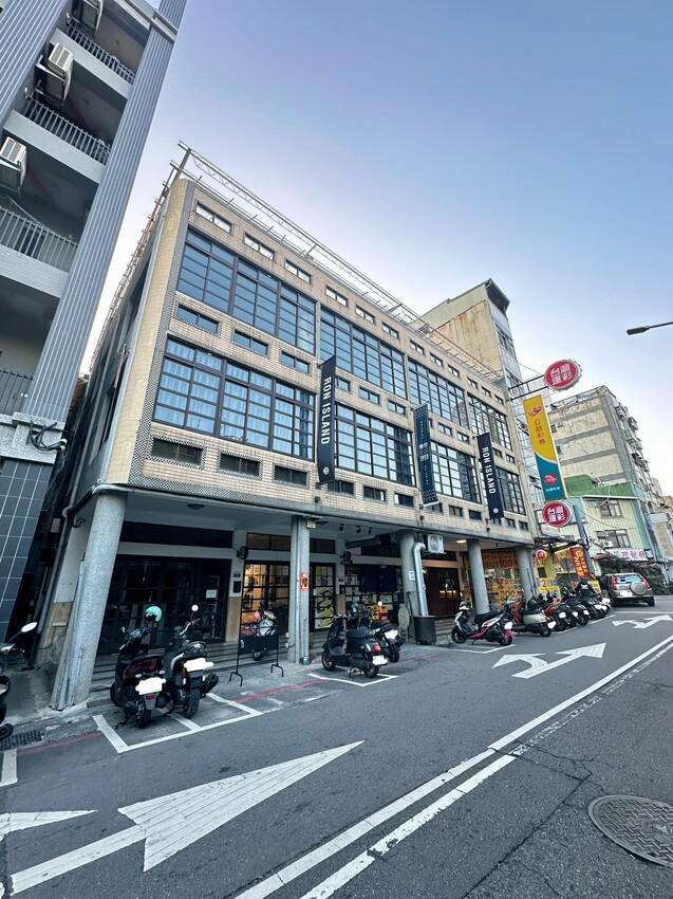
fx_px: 363
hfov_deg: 85.6
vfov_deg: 102.1
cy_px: 450
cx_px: 336
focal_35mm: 14
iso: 125
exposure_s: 1/99
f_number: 2.2
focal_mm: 2.22
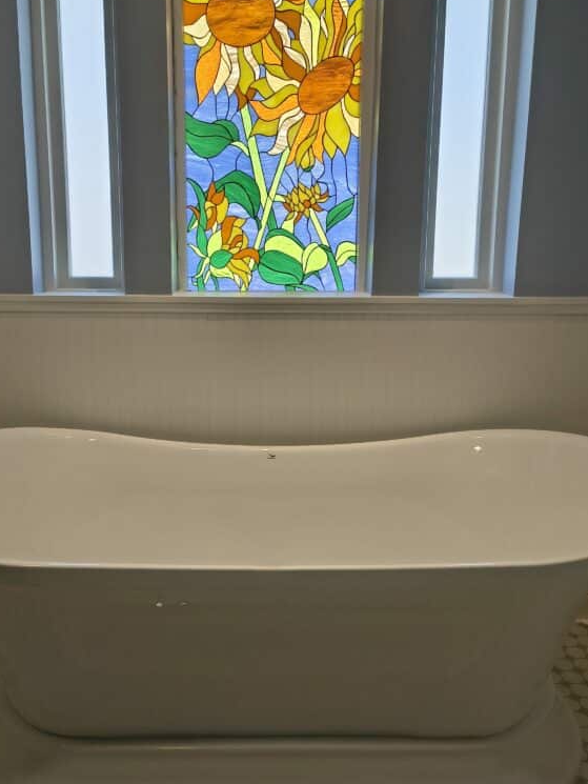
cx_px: 259
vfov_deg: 55.3
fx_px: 747
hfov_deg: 42.9
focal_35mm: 33
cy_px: 355
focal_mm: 5.56
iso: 160
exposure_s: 1/120
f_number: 1.8
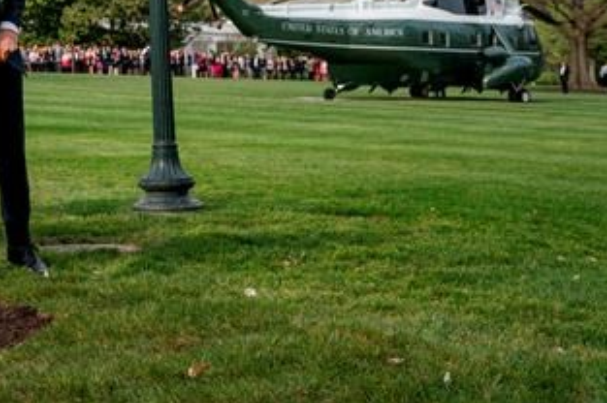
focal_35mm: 81
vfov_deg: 16.4
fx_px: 1364
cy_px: -11
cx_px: 4
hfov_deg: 24.0
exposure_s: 1/1000
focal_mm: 39
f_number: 5
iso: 320
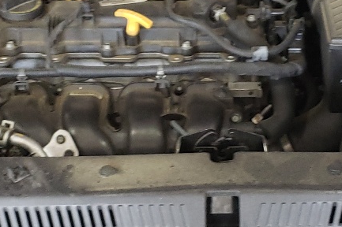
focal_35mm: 100
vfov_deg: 13.6
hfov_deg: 20.3
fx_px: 949
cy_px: 61
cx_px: 243
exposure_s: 1/60.2
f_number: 1.5
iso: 141
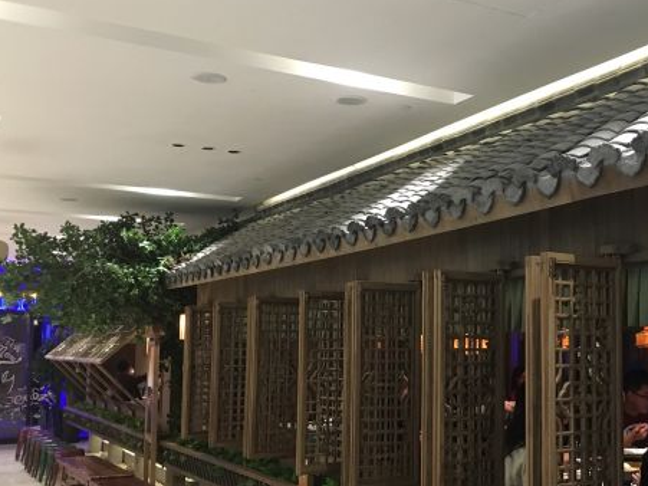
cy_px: 290
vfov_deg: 32.1
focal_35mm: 45
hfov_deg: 40.7
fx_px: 842
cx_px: 497
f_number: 2.2
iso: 250
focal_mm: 4.15
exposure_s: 1/33
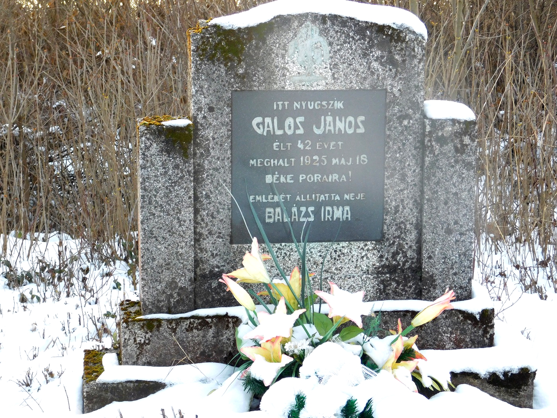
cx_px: 278
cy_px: 209
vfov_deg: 16.2
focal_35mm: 91
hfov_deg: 21.5
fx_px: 1464
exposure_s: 1/100
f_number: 4.5
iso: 125
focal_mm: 16.1
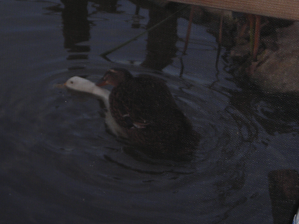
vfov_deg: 10.7
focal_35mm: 138
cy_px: 111
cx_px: 130
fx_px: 1192
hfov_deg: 14.3
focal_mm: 19.2
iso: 100
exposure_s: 1/60.1
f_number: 5.3
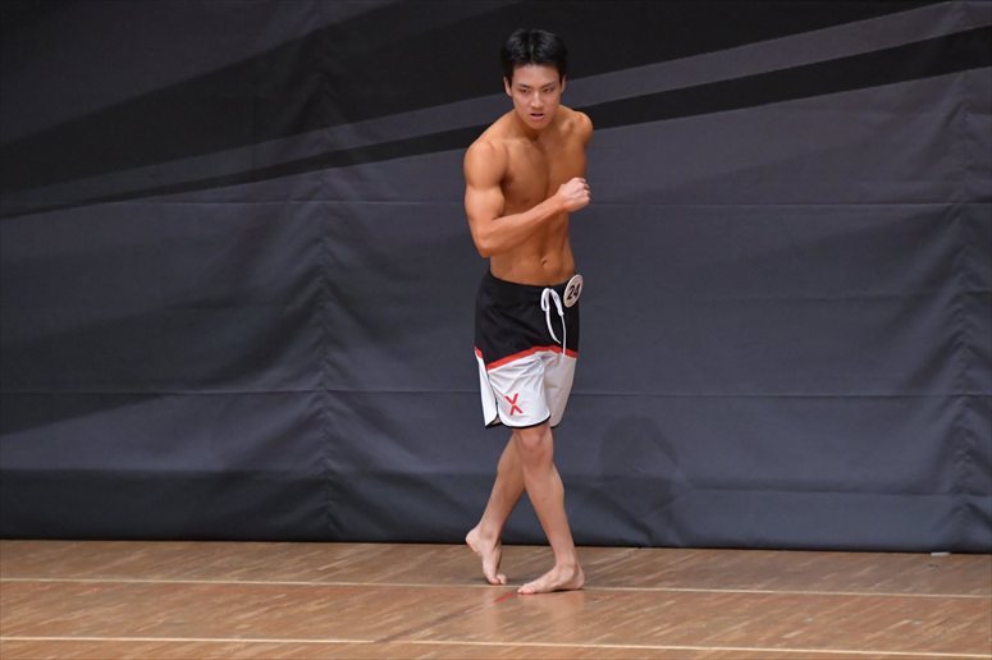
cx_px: 496
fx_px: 9502
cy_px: 330
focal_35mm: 345
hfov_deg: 6.0
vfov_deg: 4.0
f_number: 5.6
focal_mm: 230
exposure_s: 1/400
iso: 6400
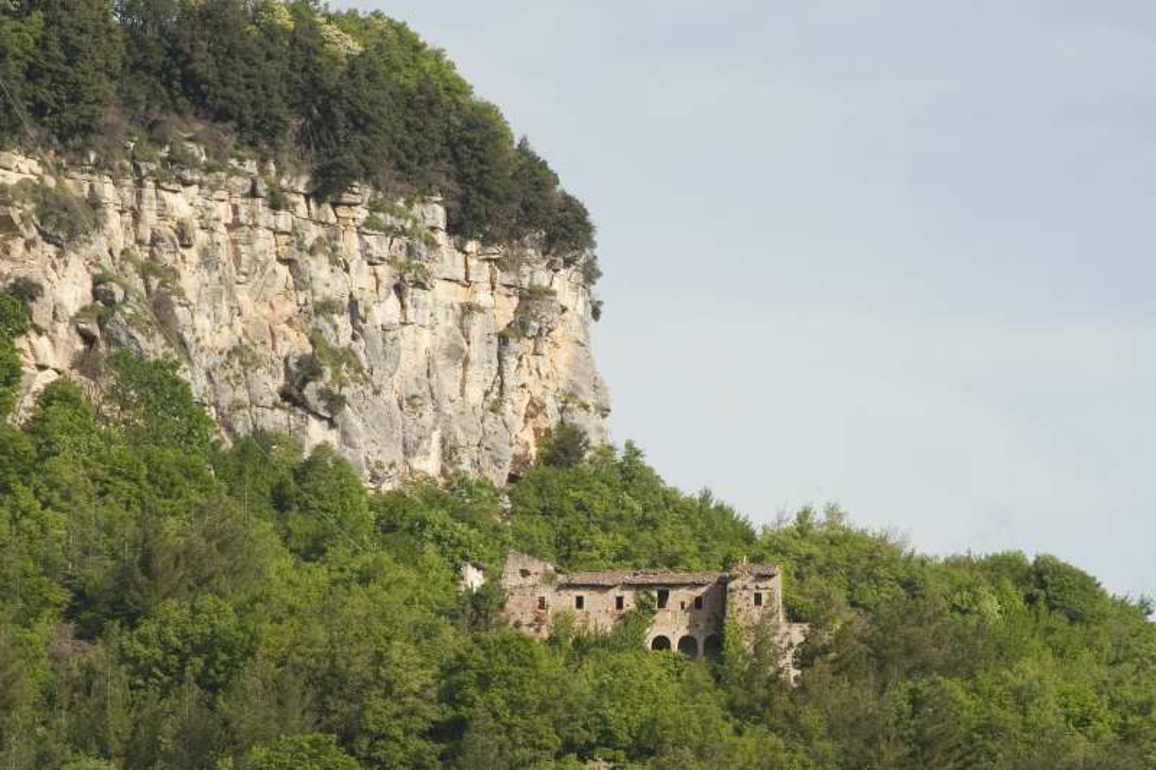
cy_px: 385
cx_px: 578
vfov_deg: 6.9
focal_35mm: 200
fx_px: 6420
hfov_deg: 10.3
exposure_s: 1/320
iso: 800
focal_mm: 200
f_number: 16
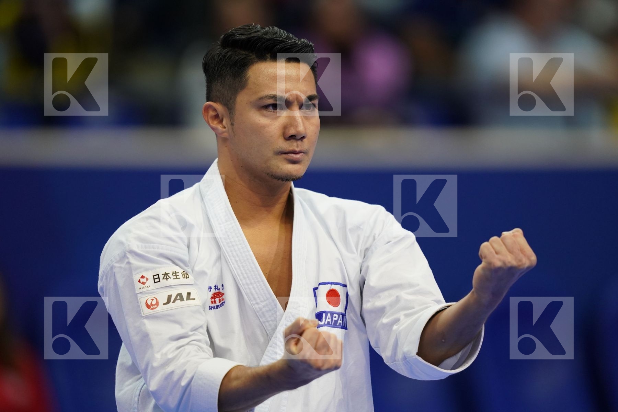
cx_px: 309
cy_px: 206
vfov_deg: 3.4
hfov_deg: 5.2
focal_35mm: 400
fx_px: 6866
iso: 2000
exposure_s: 1/500
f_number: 2.8
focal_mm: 400
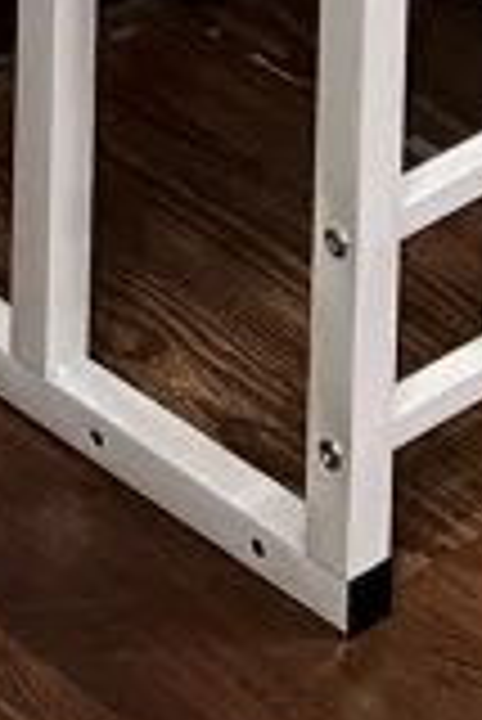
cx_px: -279
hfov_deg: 5.6
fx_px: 4869
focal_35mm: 243
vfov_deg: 7.3
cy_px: -1620
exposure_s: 1/100
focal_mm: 5.7
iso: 125
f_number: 1.5
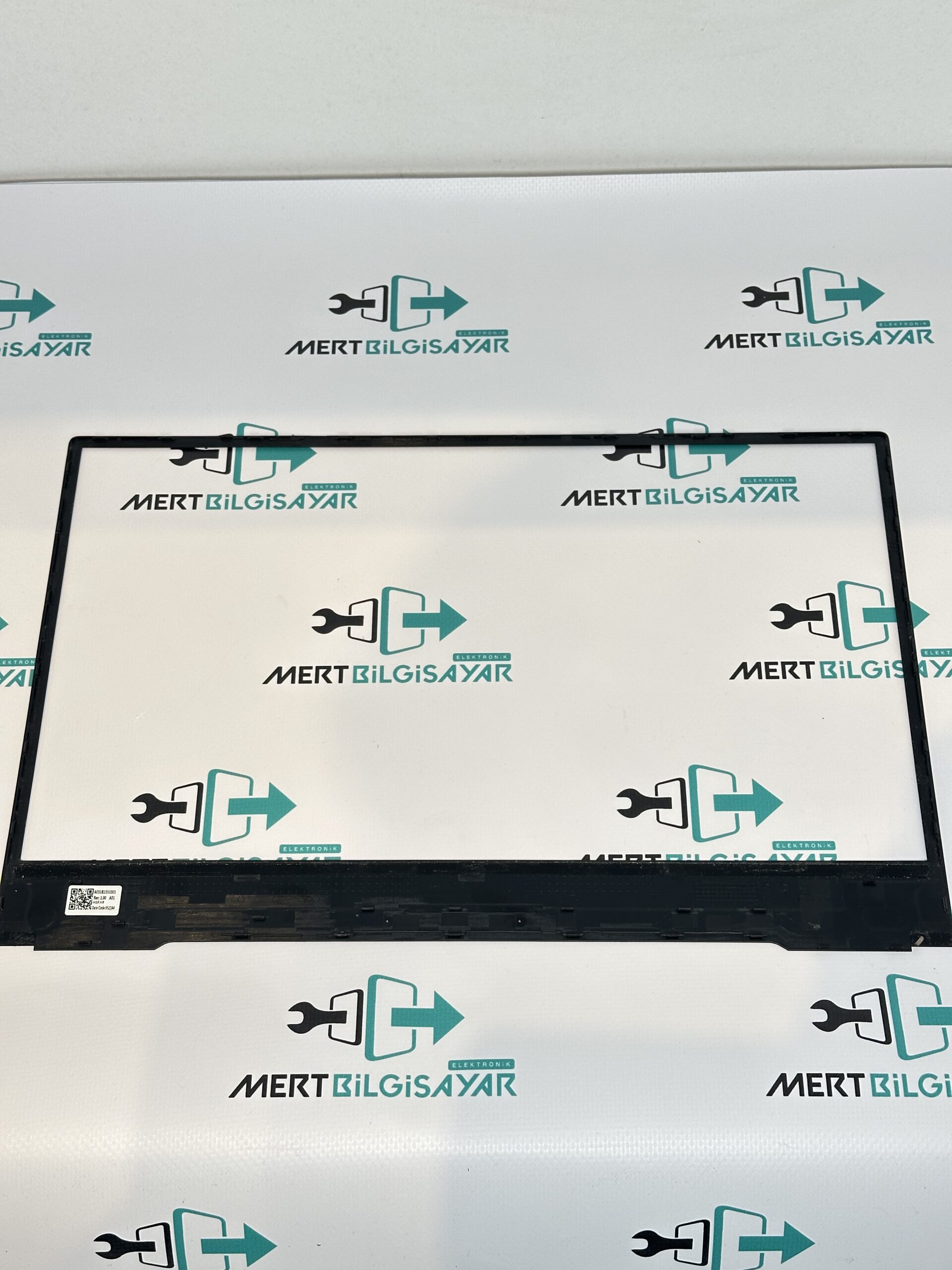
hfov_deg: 30.3
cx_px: 476
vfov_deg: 39.7
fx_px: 1760
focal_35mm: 48
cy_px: 635
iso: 64
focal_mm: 6.86
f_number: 1.78
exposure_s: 1/296
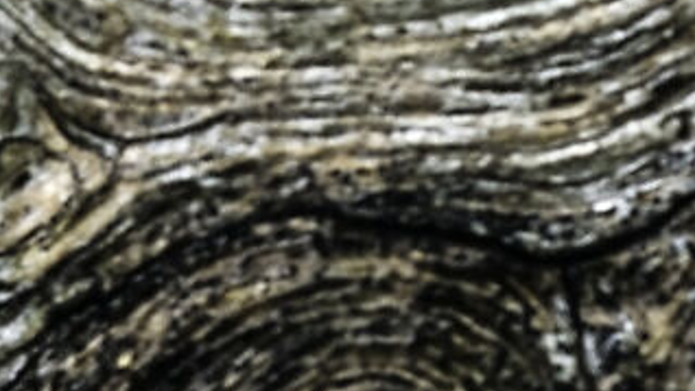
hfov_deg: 1.0
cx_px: 802
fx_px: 40384
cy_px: 1680
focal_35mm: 2191
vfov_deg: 0.6
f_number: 11
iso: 100
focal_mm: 185
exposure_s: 1/10
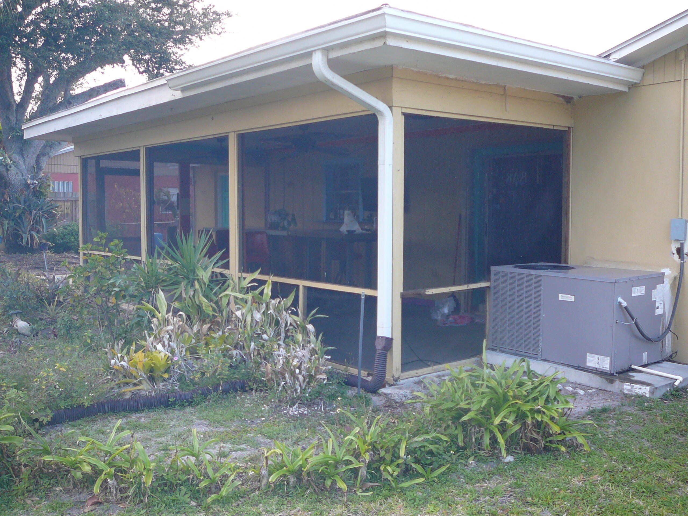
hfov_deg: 52.6
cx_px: 344
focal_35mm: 35
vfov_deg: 40.7
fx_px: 696
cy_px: 258
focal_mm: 5.2
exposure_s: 1/80
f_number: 2.8
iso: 80
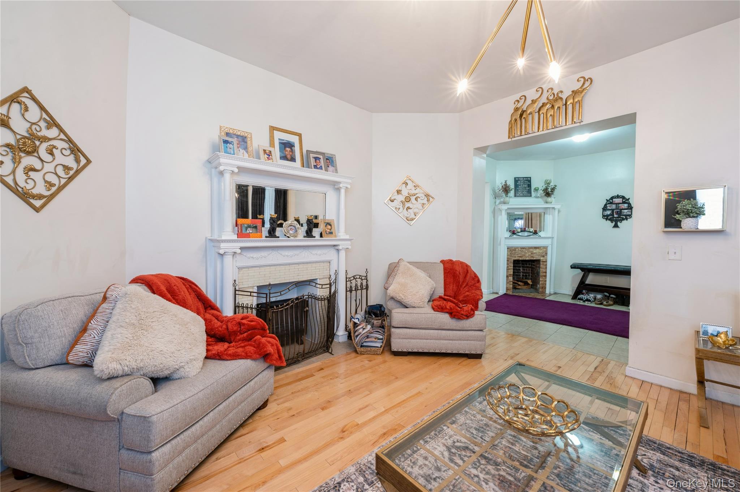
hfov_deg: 104.3
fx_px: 288
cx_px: 370
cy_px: 246
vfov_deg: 81.1
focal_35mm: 14
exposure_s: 1.6
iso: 200
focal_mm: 14
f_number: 11
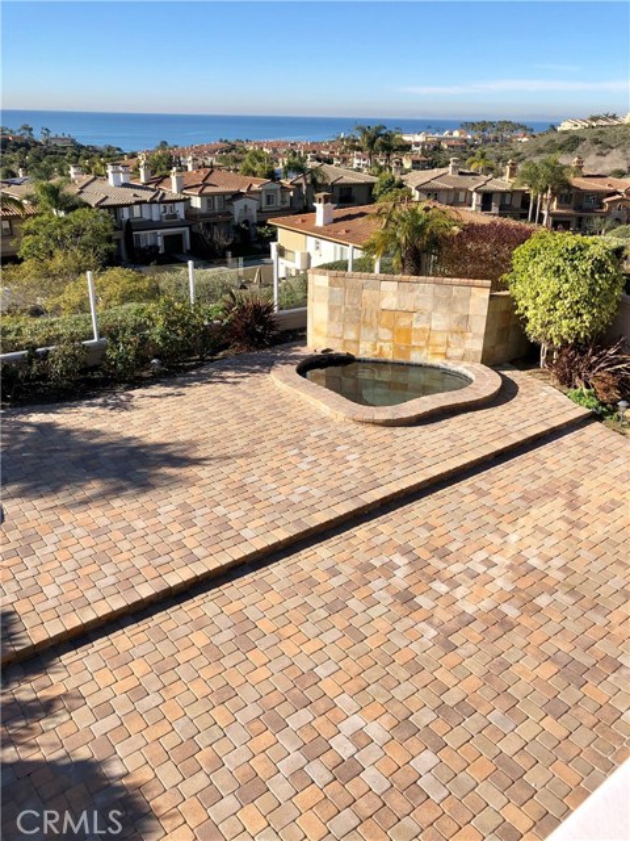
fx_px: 679
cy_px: 420
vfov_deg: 63.4
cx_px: 315
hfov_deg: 49.7
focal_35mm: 28
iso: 20
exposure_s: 1/1919
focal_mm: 3.99
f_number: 1.8
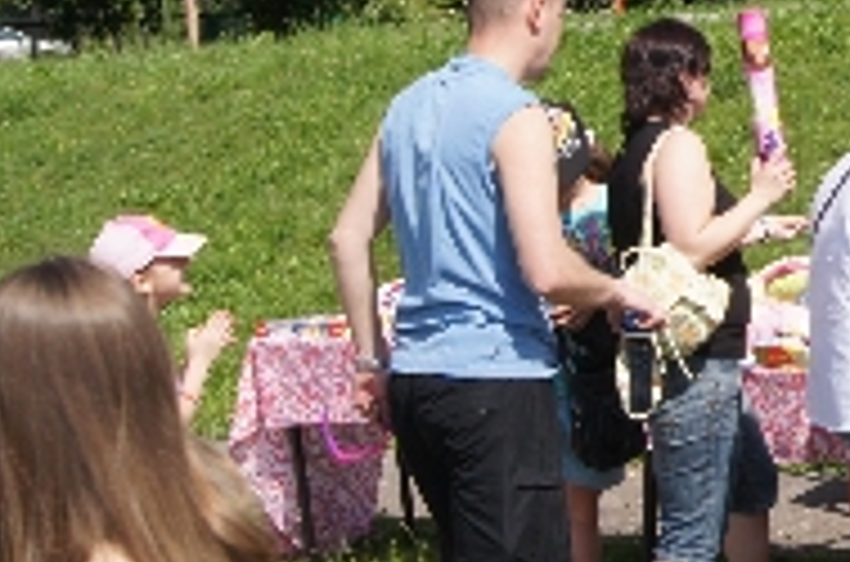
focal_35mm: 105
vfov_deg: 13.0
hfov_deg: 18.4
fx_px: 2473
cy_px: 236
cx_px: 1057
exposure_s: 1/160
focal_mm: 22
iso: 200
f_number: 16
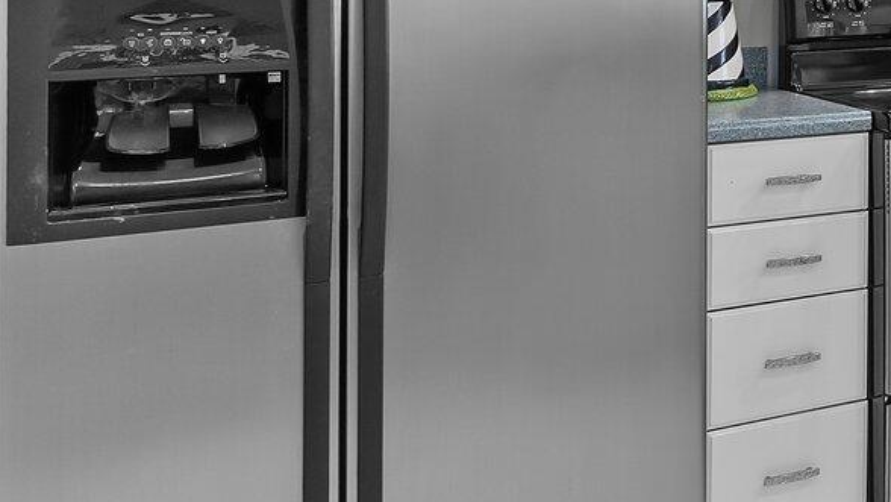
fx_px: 1465
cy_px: -37
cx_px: 1502
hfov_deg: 23.1
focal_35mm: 62
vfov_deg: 18.7
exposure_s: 1/10
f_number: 6.3
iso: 1000
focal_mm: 17
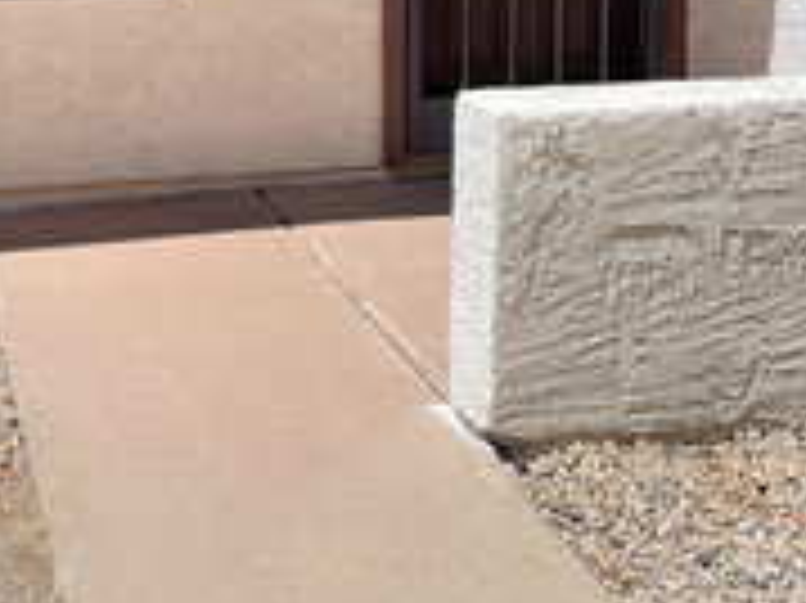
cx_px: 187
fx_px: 1443
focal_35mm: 62
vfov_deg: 22.0
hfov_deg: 30.6
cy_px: -99
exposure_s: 1/3205
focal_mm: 4.2
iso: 32
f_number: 1.6
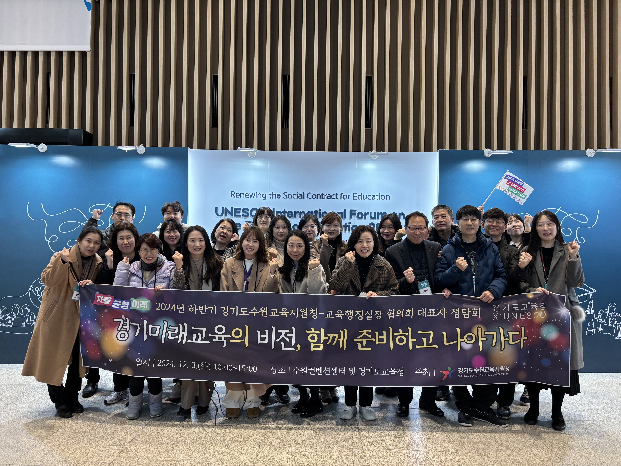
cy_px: 233
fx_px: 466
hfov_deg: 67.3
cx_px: 310
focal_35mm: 26
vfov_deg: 53.1
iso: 80
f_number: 1.6
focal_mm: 5.96
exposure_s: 1/60
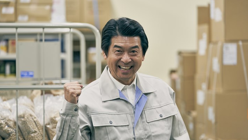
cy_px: 71
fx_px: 829
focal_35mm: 126
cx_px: 123
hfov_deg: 17.0
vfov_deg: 9.6
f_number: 2.8
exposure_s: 1/160
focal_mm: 119
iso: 800
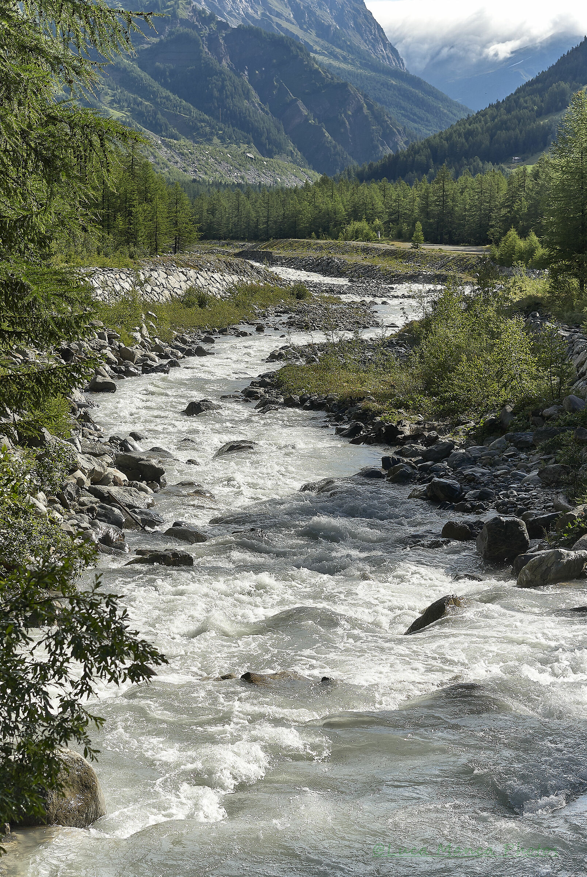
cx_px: 294
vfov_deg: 27.0
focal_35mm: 75
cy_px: 438
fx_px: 1829
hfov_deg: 18.2
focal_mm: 50
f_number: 6.3
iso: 100
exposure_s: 1/640
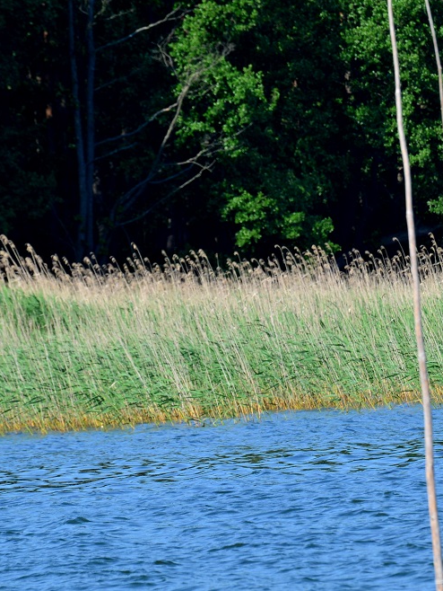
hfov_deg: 2.3
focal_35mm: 655
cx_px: 414
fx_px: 11169
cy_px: 295
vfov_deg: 3.0
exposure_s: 1/500
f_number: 9
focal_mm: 300
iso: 400
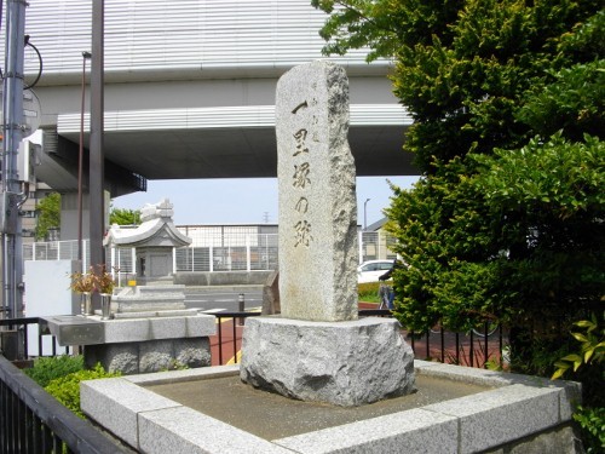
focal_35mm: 32
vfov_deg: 44.2
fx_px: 559
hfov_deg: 56.8
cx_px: 302
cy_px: 227
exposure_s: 1/320
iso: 100
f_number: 5.5
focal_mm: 5.7
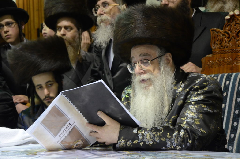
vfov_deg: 13.8
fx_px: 659
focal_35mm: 99
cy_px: 80
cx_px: 120
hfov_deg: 20.7
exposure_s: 1/40
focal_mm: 66
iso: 2000
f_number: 5.6
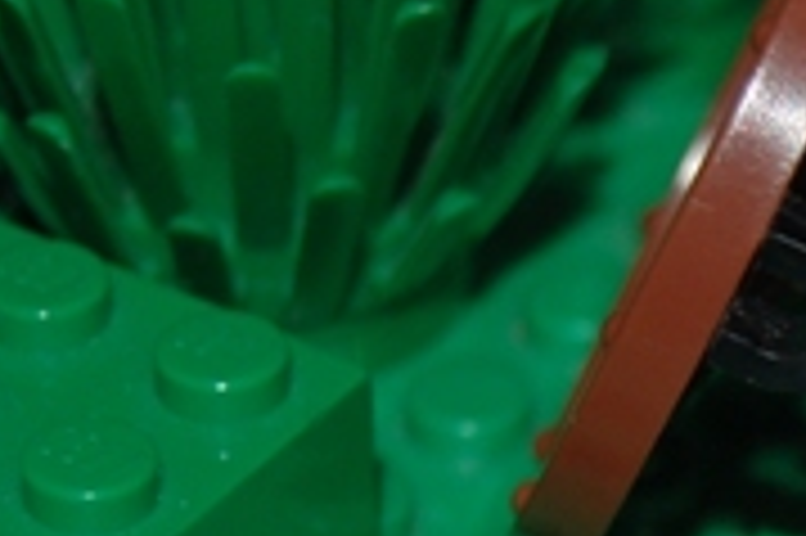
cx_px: 1544
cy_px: 513
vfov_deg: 3.7
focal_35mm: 369
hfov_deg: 5.5
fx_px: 8259
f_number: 5.6
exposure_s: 1/60
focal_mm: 55
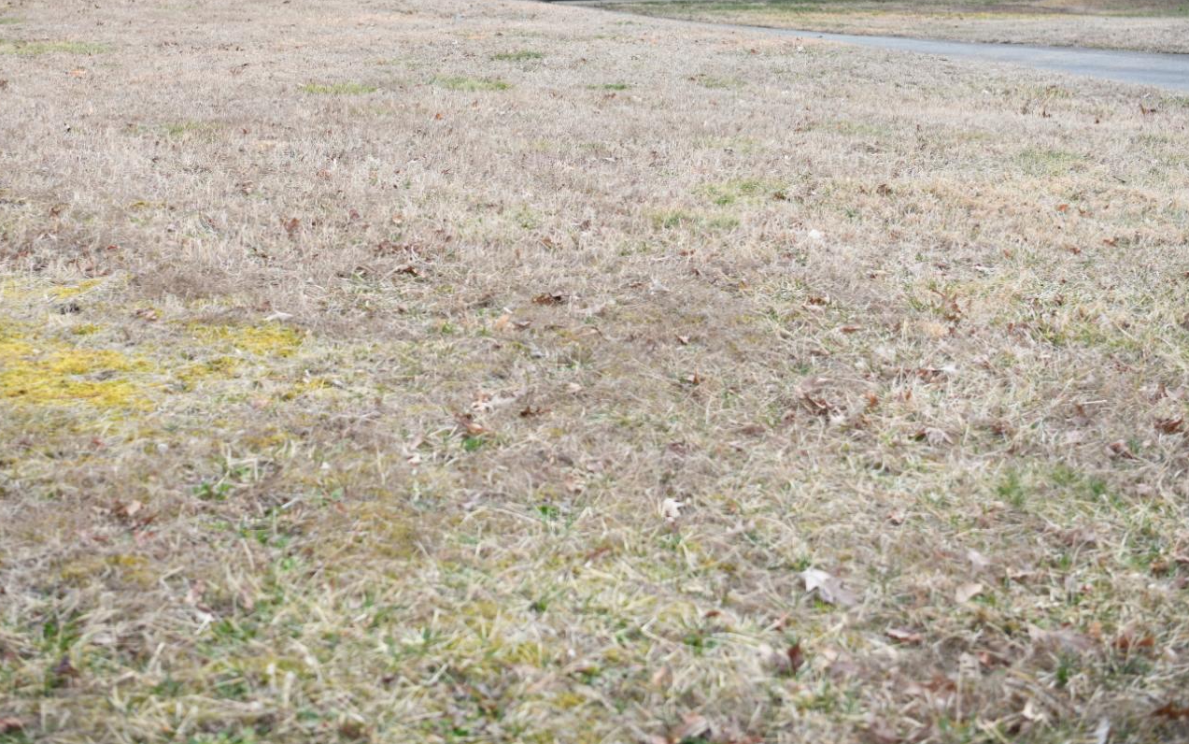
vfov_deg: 21.6
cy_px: 109
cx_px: 557
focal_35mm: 59
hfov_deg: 34.5
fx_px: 1912
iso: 200
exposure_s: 1/125
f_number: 2.8
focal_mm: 36
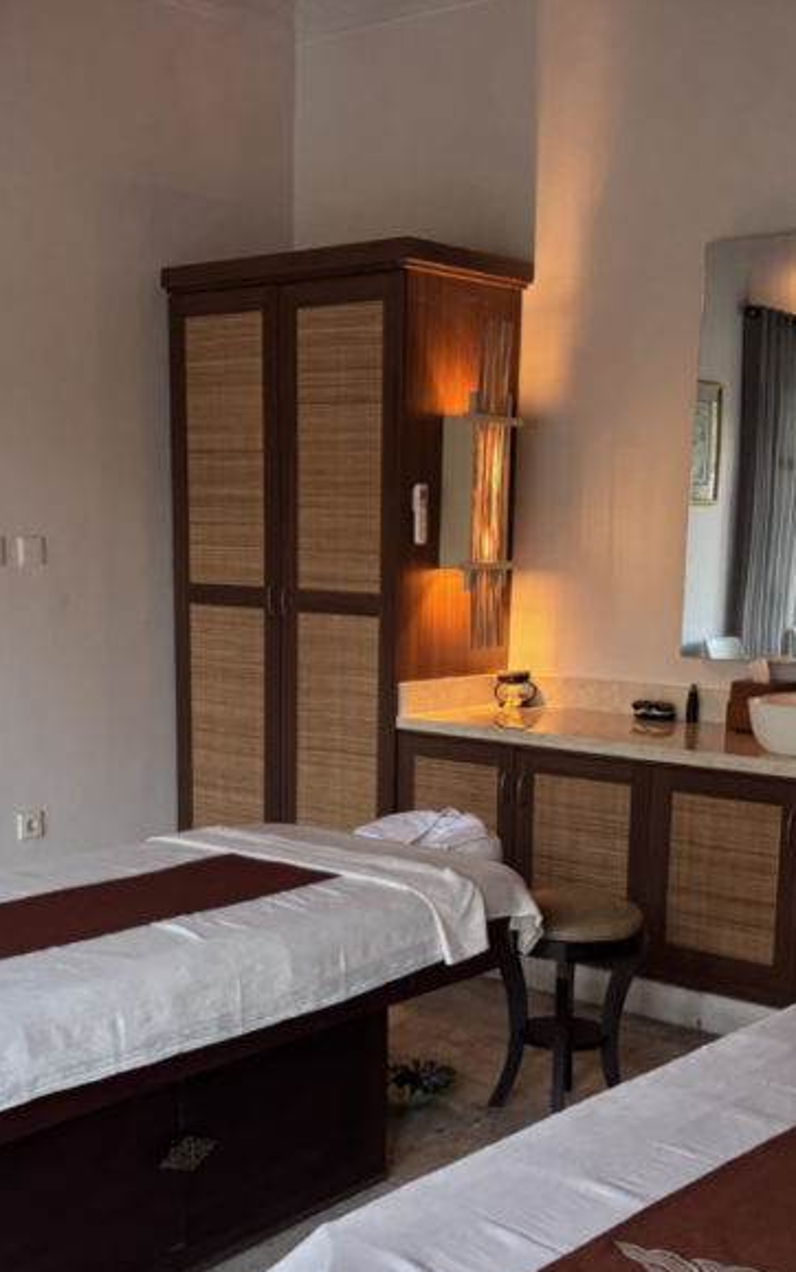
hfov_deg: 28.6
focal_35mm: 45
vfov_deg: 43.8
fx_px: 1562
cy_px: 839
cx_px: 383
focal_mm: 6.76
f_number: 1.78
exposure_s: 1/50
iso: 400
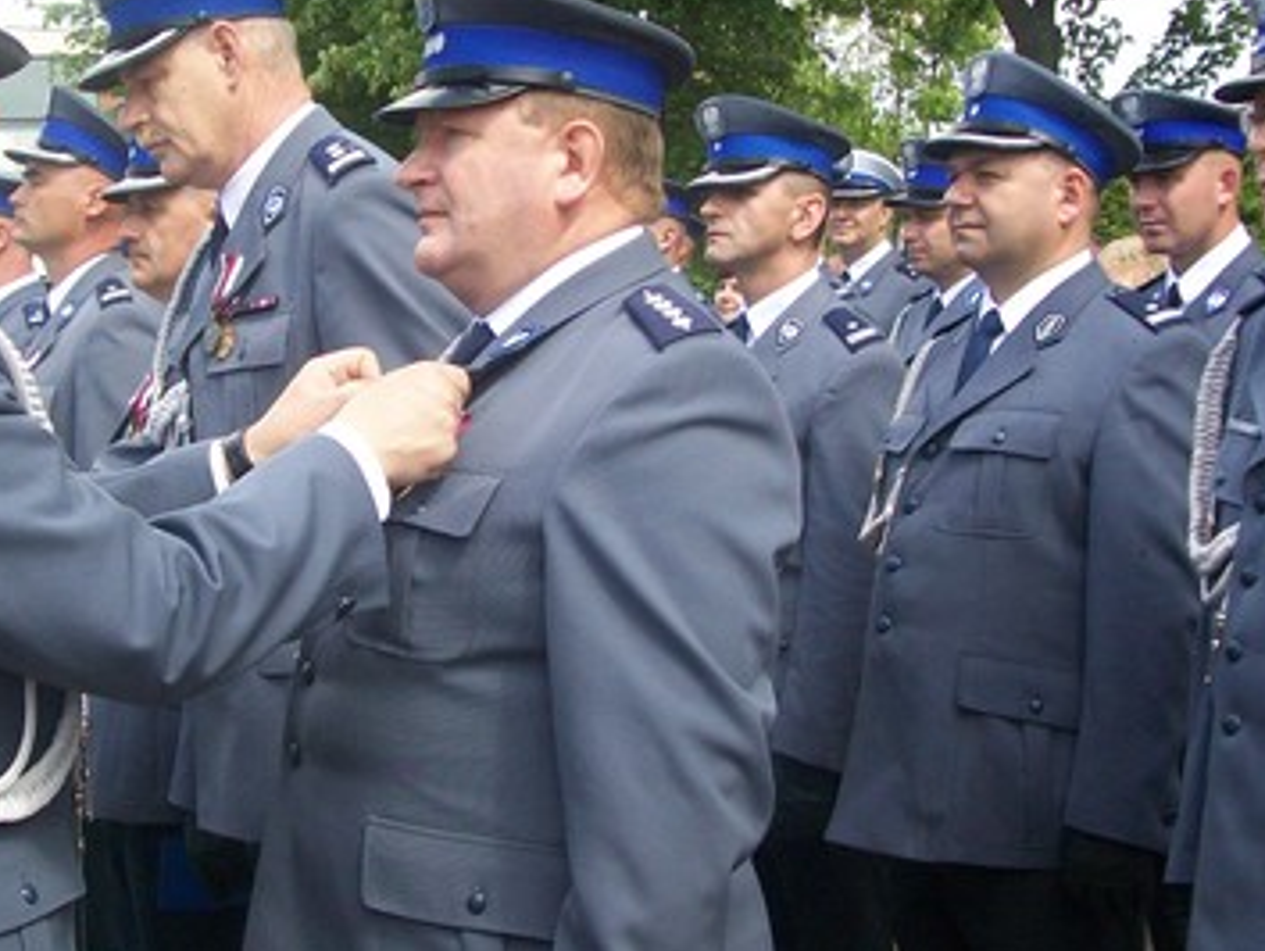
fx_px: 2377
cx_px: 415
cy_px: 458
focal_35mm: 65
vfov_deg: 22.6
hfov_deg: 29.6
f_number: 2.7
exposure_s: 1/400
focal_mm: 6
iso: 64
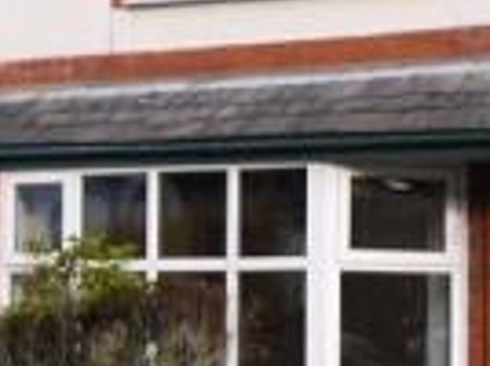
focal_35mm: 122
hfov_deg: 15.8
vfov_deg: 12.1
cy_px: 298
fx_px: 1724
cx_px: 532
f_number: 5
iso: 160
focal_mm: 14
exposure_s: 1/160
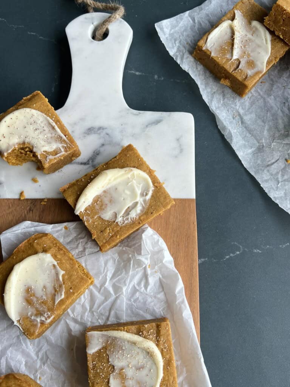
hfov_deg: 53.1
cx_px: 145
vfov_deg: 67.3
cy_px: 194
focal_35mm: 26
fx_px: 290
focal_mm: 5.7
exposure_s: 1/231
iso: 40
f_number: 1.5
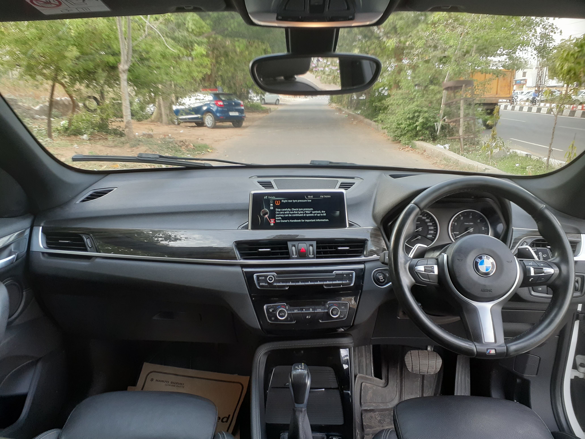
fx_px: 456
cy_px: 220
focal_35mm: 27
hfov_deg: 65.3
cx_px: 292
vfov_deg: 51.4
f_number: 1.9
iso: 50
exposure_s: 1/60
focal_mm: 3.6
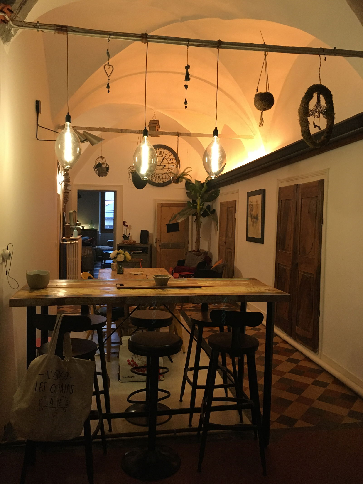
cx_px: 182
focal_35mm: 29
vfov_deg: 61.7
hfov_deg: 48.2
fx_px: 405
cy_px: 242
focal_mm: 4.15
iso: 200
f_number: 2.2
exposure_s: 1/25
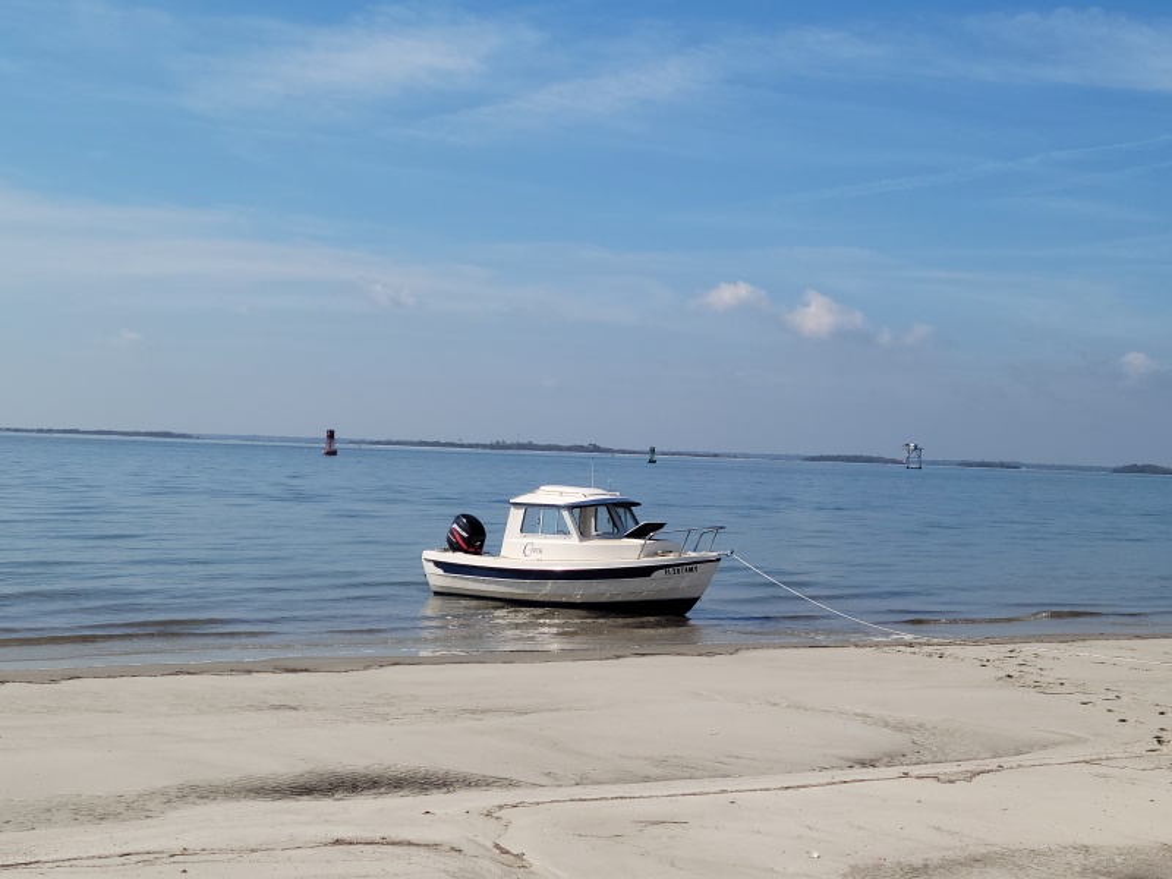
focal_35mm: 28
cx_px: 586
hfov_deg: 63.4
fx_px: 948
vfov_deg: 49.7
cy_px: 440
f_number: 2
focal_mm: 5.9
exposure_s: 1/1614
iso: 25
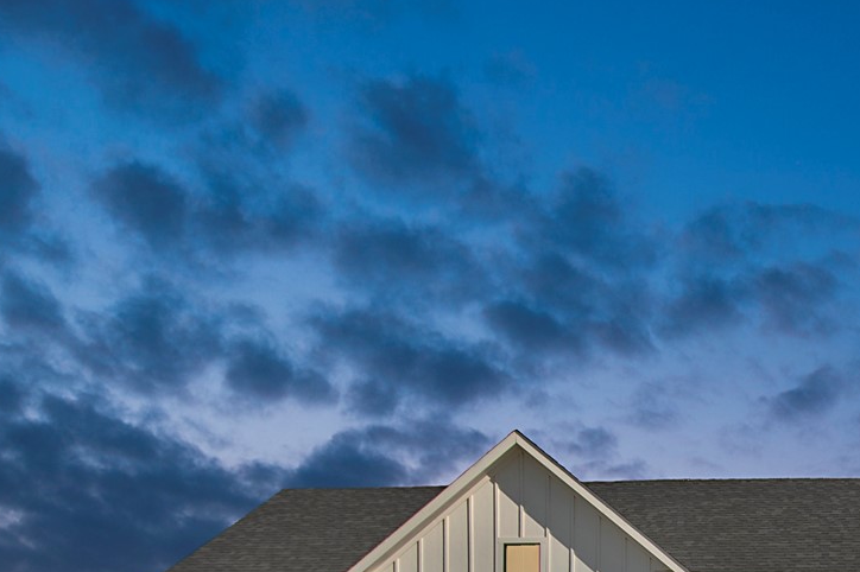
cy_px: 816
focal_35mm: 45
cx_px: 837
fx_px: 1074
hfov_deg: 39.1
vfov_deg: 24.4
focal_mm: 10
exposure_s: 1/2000
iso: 100
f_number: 7.1
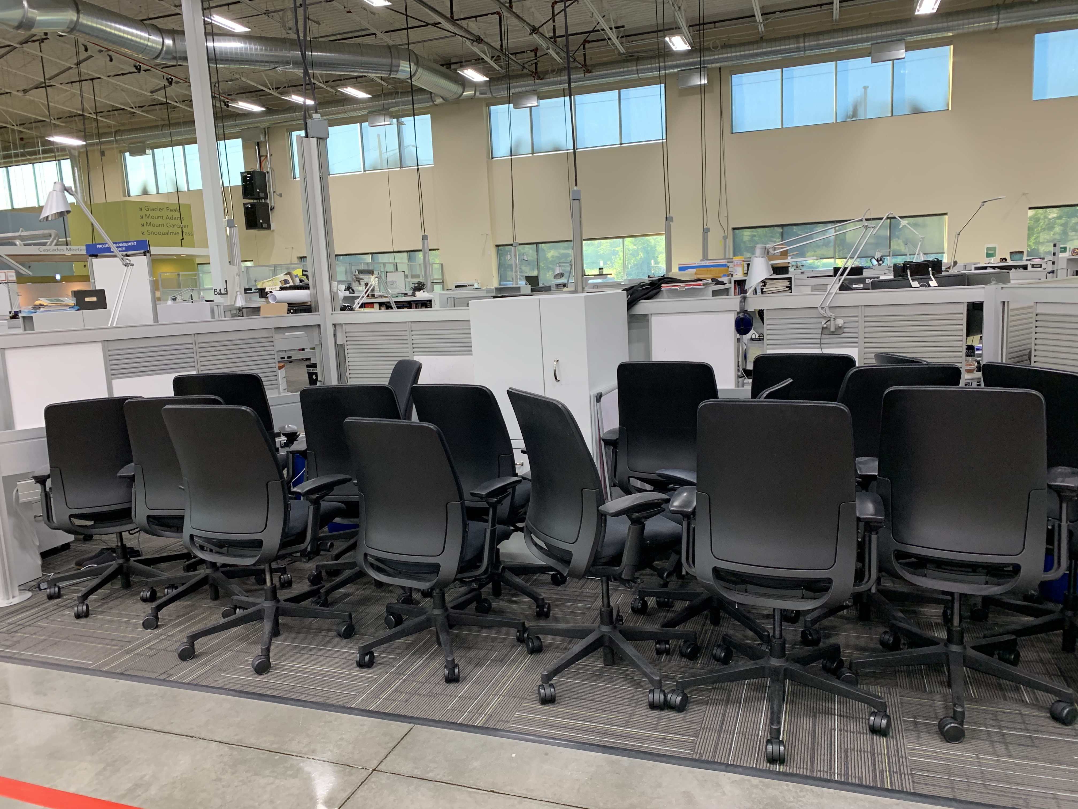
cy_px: 404
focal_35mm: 26
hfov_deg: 67.3
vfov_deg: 53.1
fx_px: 810
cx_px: 539
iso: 160
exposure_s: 1/60
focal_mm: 4.25
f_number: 1.8
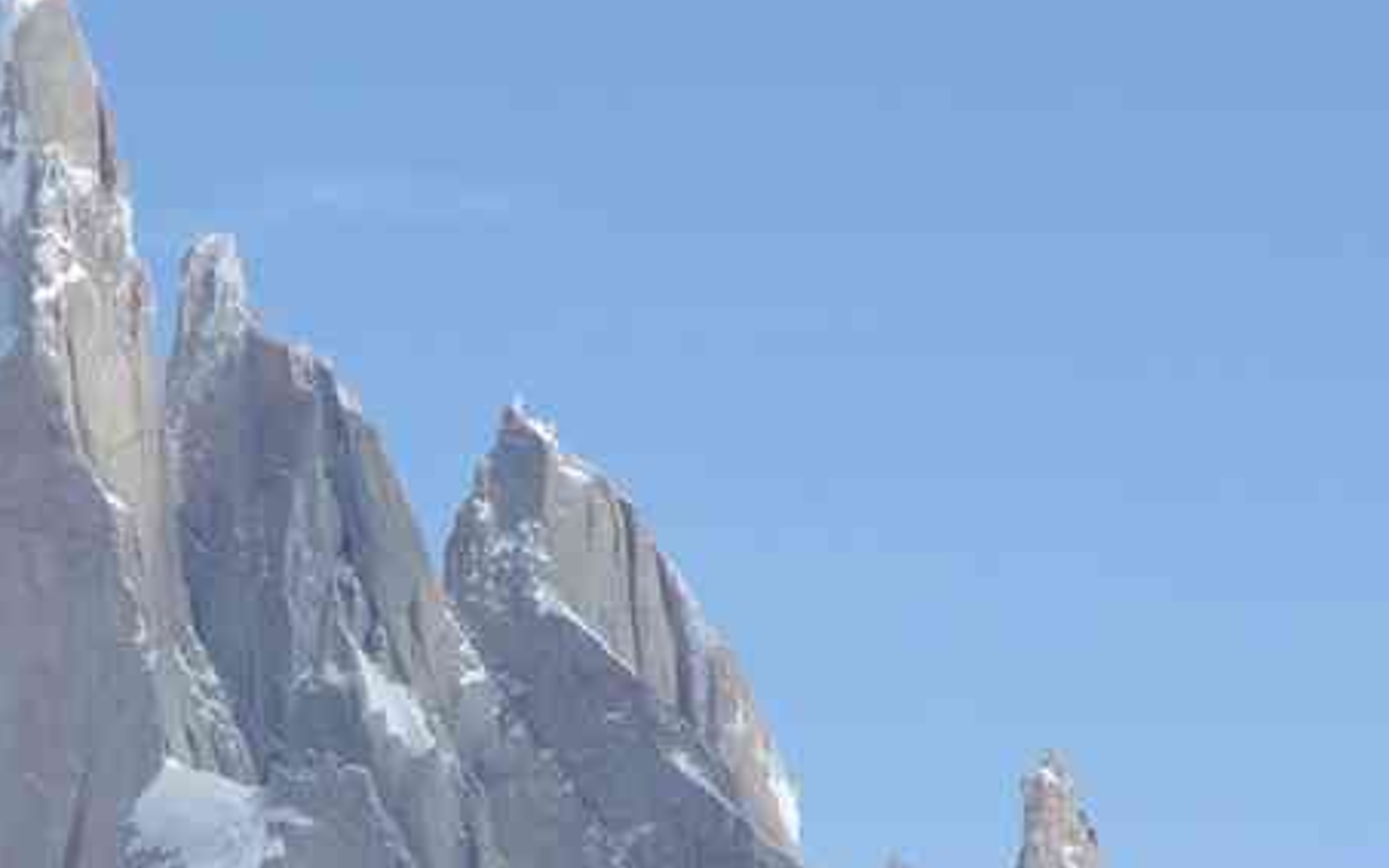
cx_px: 279
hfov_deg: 5.6
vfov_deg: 3.5
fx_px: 14080
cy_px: 690
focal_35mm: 372
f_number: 9.5
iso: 100
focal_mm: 110
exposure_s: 1/350
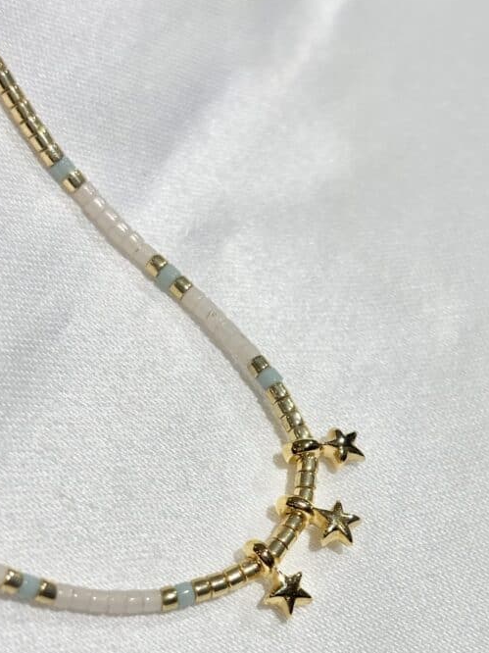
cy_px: 479
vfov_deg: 24.2
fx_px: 1508
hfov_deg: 18.3
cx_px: 349
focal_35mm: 80
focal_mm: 5.96
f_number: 1.6
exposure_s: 1/430
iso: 32
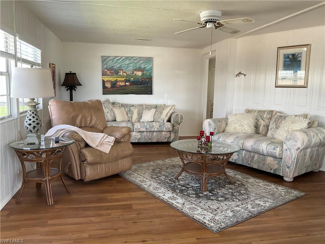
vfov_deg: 48.2
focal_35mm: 29
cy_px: 122
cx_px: 162
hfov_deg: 61.7
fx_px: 272
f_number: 1.8
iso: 64
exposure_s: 1/122
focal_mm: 3
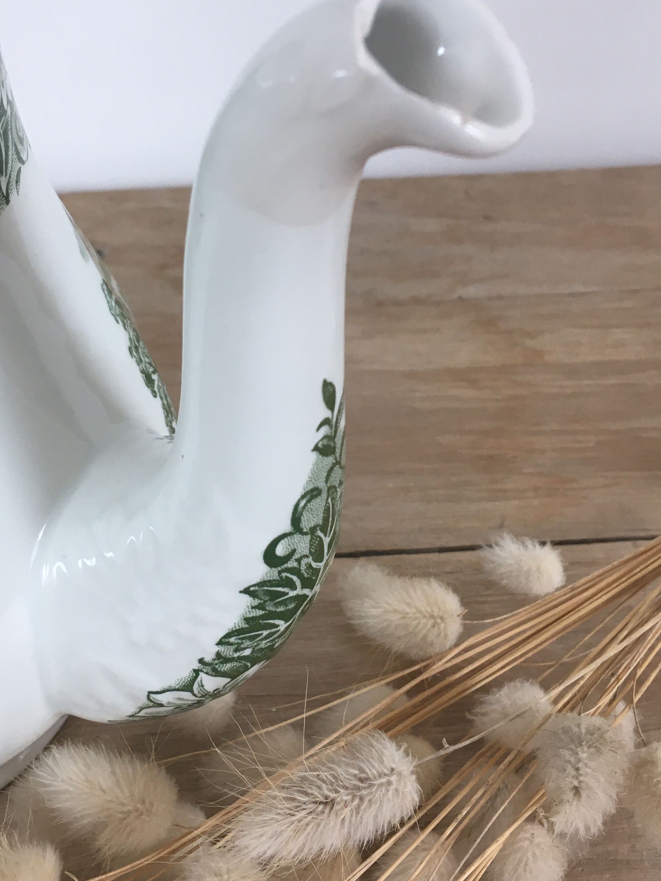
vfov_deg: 42.1
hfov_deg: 32.1
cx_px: 276
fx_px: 1146
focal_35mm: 45
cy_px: 423
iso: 32
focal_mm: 4.15
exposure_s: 1/33
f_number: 2.2
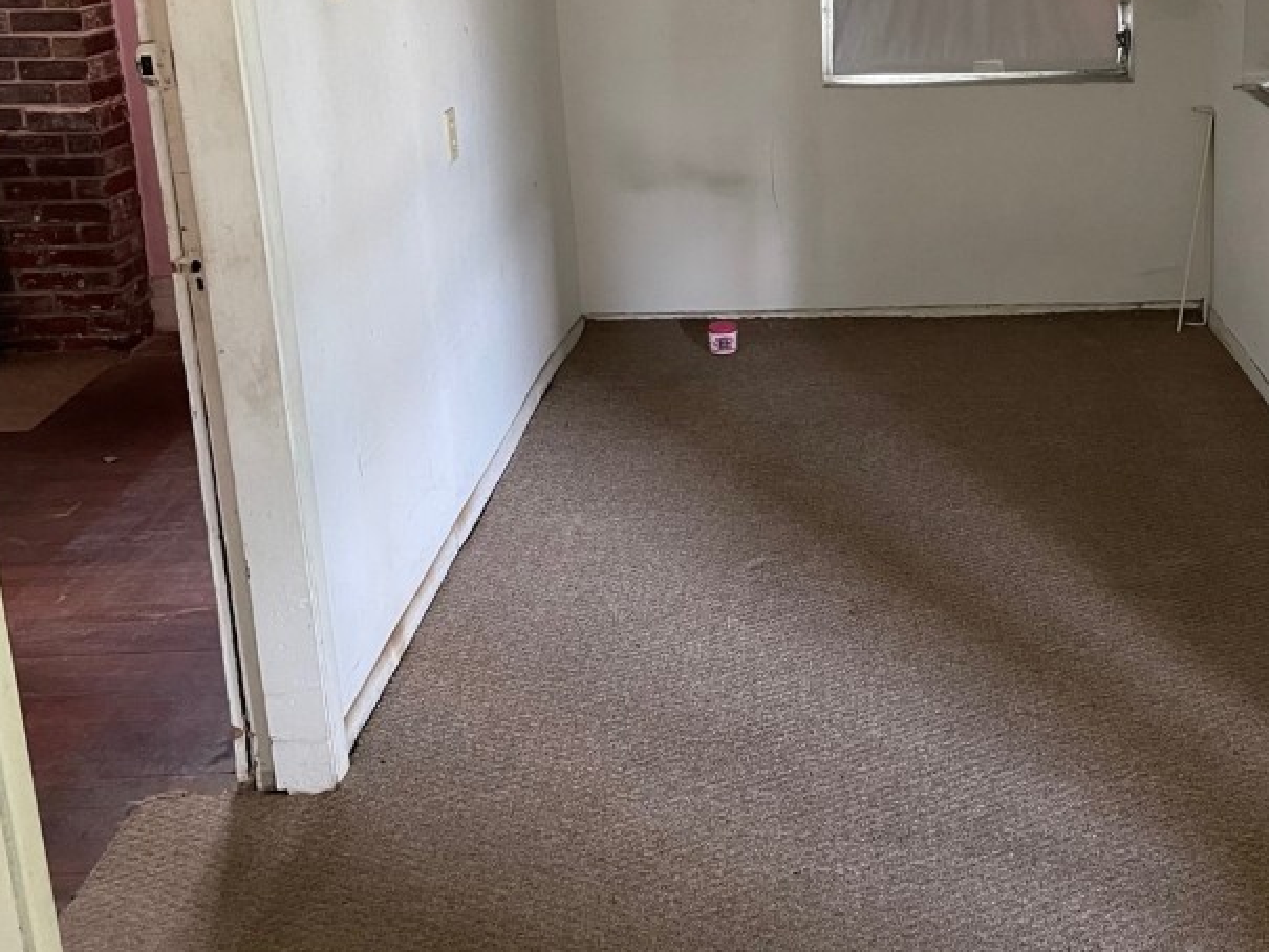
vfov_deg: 32.4
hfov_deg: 42.1
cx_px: 889
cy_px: 258
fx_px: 1613
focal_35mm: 44
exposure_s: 1/60
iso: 400
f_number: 1.6
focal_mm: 5.1
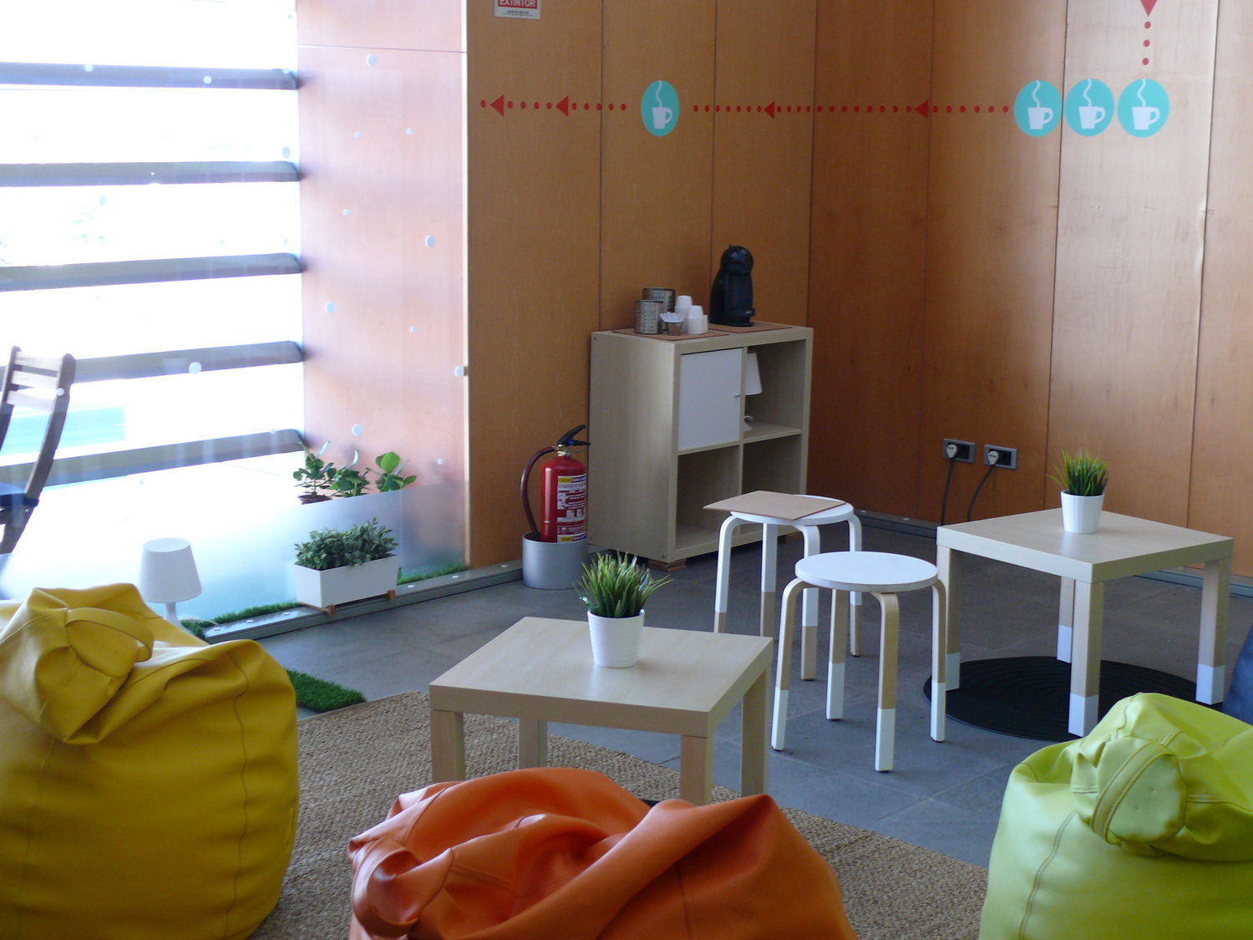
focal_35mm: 53
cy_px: 470
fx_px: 1918
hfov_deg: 36.2
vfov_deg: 27.5
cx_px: 626
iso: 125
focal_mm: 9.9
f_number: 3.2
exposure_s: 1/30
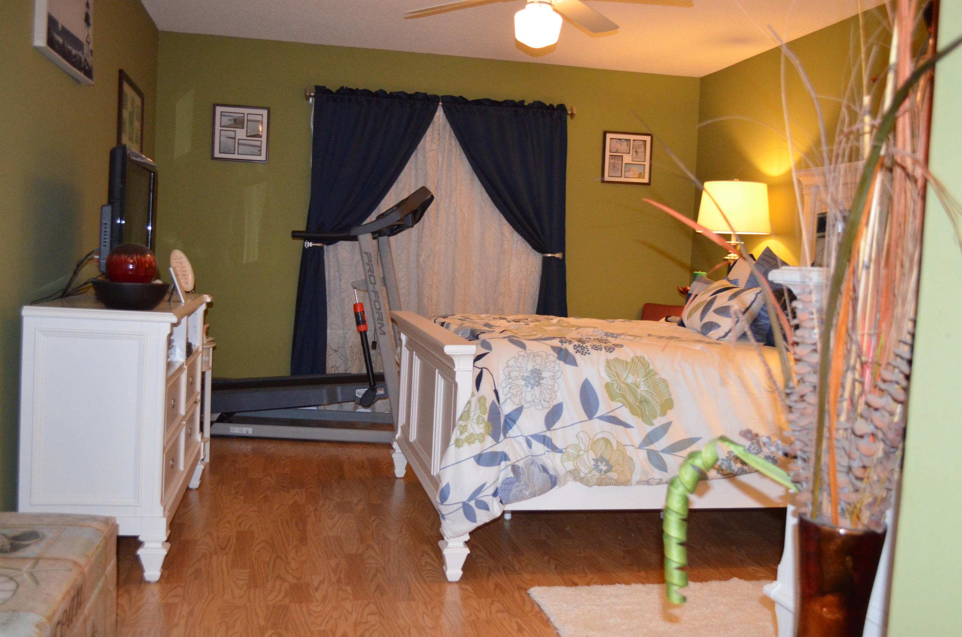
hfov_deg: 53.2
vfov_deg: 36.7
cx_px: 481
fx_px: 960
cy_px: 318
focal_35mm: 36
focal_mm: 24
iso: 3200
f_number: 4
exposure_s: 1/60
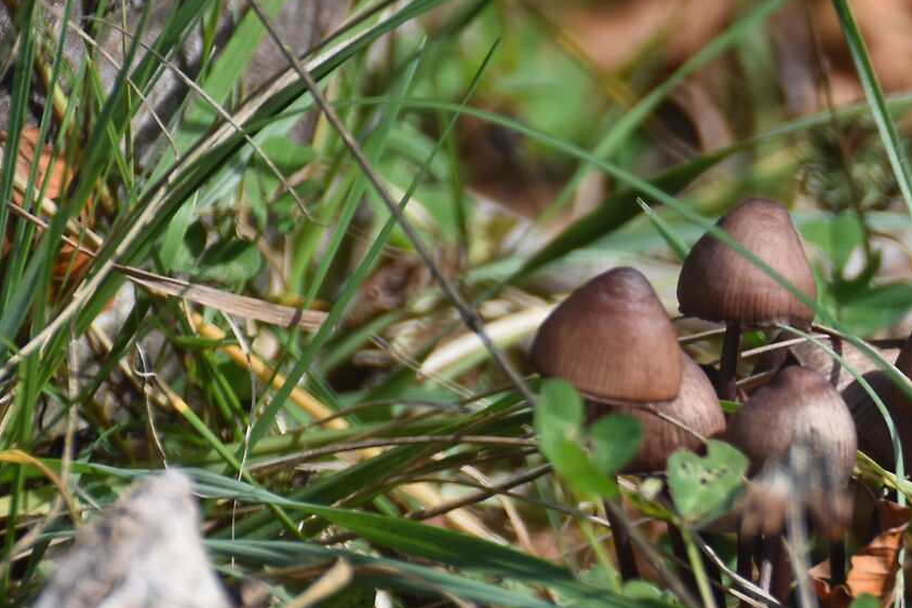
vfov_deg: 1.5
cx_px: 1030
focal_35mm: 896
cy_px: 458
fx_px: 22701
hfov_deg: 2.3
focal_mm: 210
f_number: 5.3
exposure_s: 1/800
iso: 320
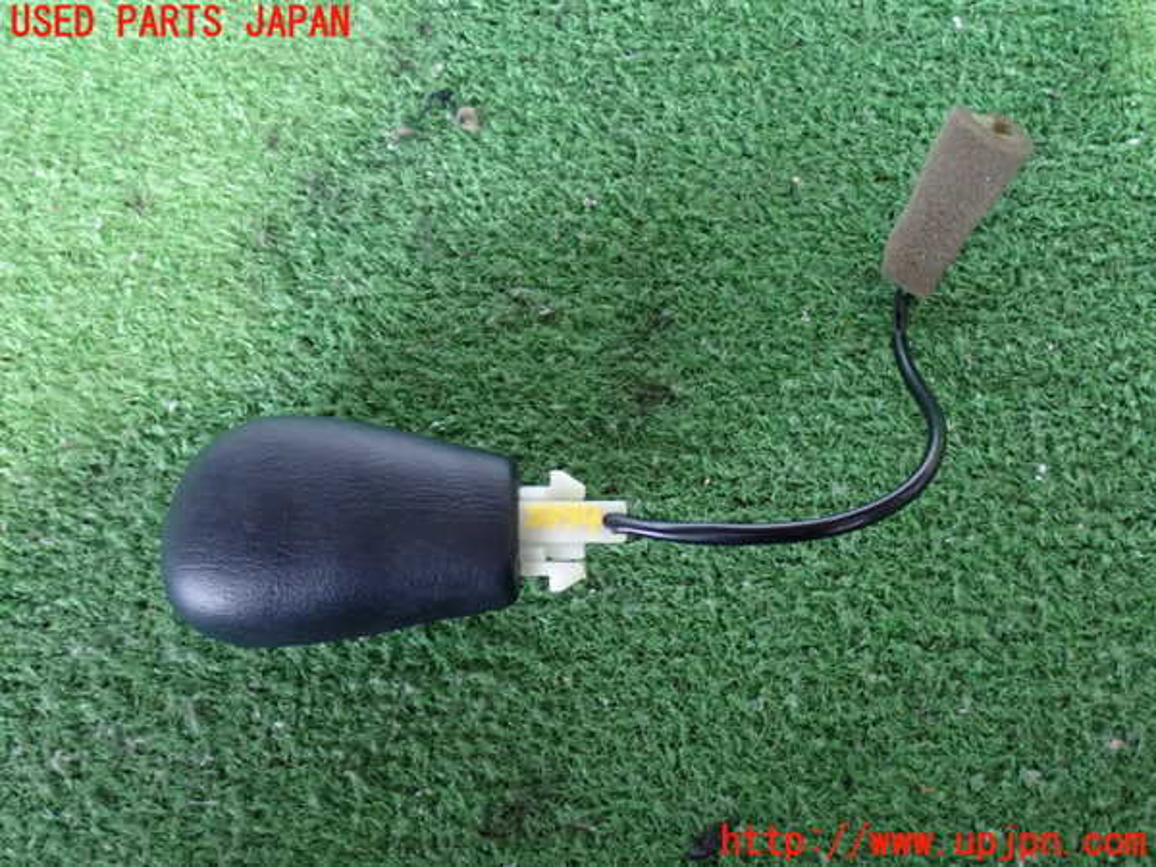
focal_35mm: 38
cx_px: 578
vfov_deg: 37.7
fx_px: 1269
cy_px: 434
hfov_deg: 49.0
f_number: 2.7
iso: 800
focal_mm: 6.83
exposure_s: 1/15
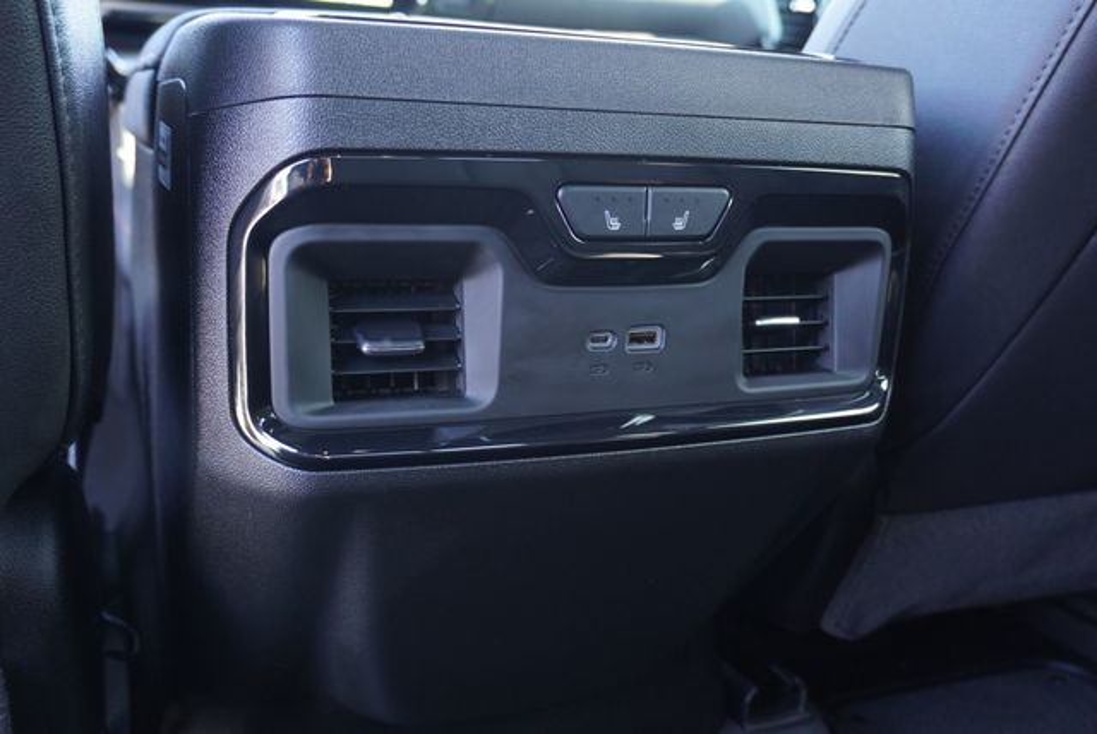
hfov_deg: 57.2
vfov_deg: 40.0
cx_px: 548
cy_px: 367
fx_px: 1006
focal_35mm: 33
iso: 1250
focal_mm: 22
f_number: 4
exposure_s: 1/60
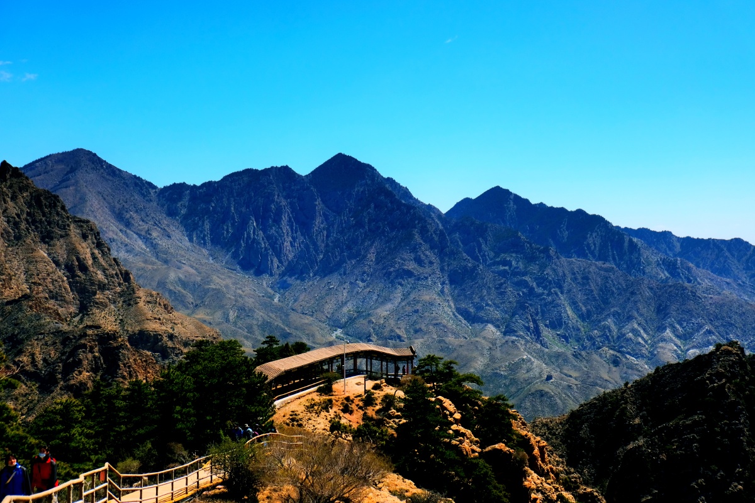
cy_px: 252
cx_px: 378
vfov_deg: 33.4
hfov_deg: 48.5
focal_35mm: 40
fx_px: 839
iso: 200
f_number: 3.6
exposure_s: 1/3800
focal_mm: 26.5
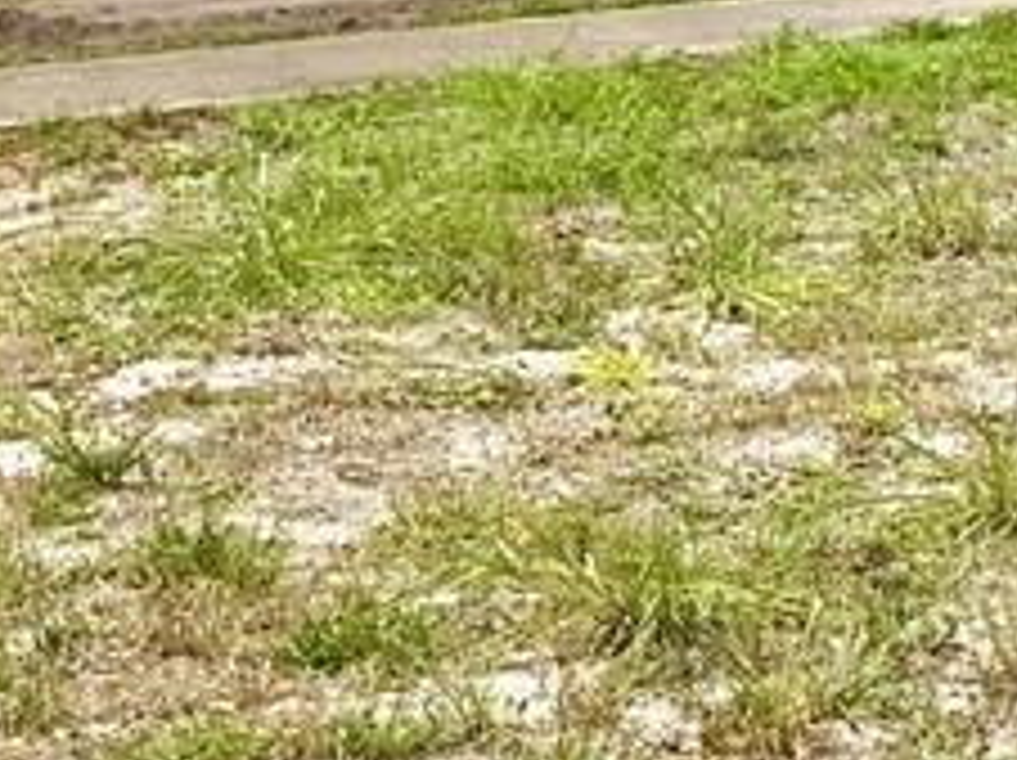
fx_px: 3727
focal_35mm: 127
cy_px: -387
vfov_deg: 11.2
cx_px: 1854
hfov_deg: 13.8
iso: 20
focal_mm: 3.99
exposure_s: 1/5051
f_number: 1.8
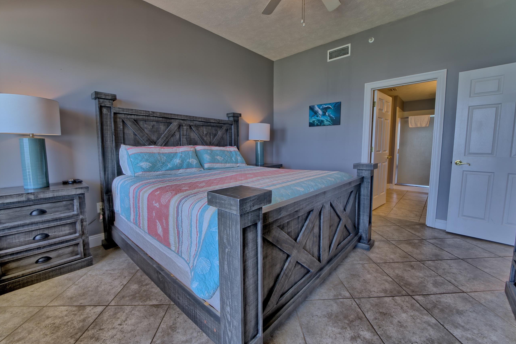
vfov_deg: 81.2
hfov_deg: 104.2
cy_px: 167
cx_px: 257
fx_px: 201
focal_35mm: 14
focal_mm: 12
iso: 200
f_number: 19
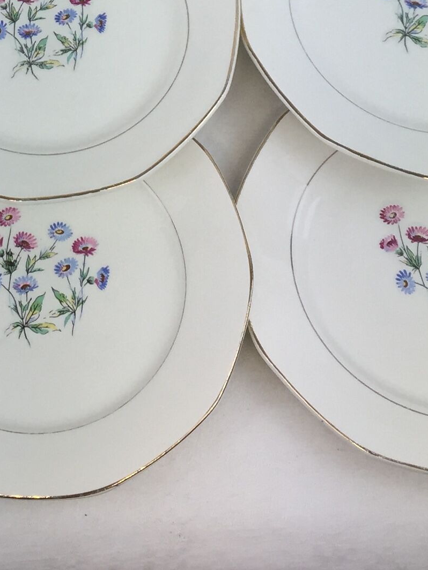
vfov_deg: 19.9
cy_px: -209
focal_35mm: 89
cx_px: 27
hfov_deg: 16.3
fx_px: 1467
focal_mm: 4.15
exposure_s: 1/267
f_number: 2.2
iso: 32
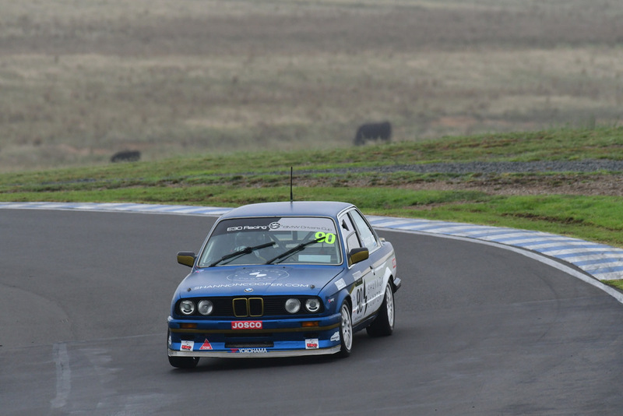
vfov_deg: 1.8
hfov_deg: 2.7
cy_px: 208
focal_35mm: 750
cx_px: 312
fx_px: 12983
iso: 1000
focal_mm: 500
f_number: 9
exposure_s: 1/640
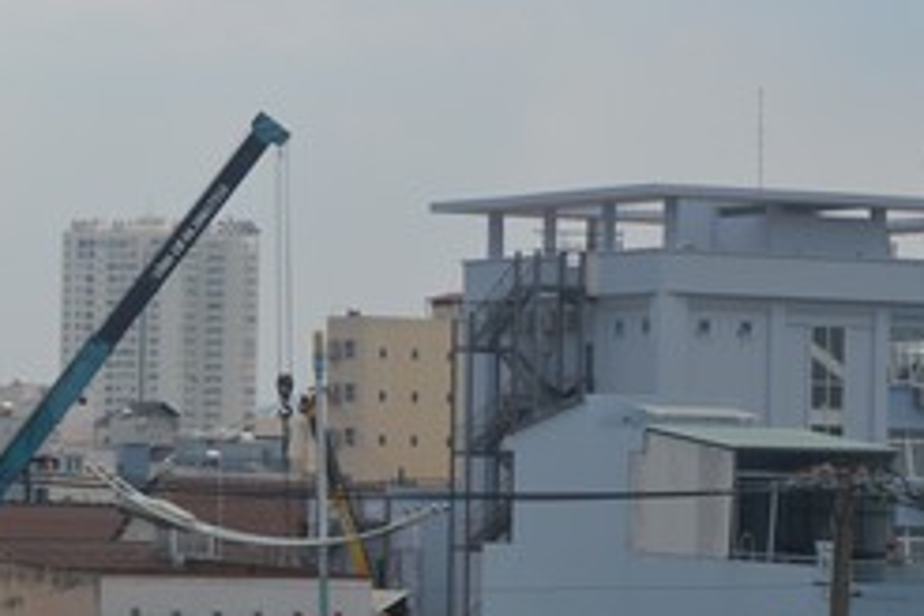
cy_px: 310
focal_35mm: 181
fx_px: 4648
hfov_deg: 11.3
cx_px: 218
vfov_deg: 7.6
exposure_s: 1/320
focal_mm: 55
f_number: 9
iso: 100
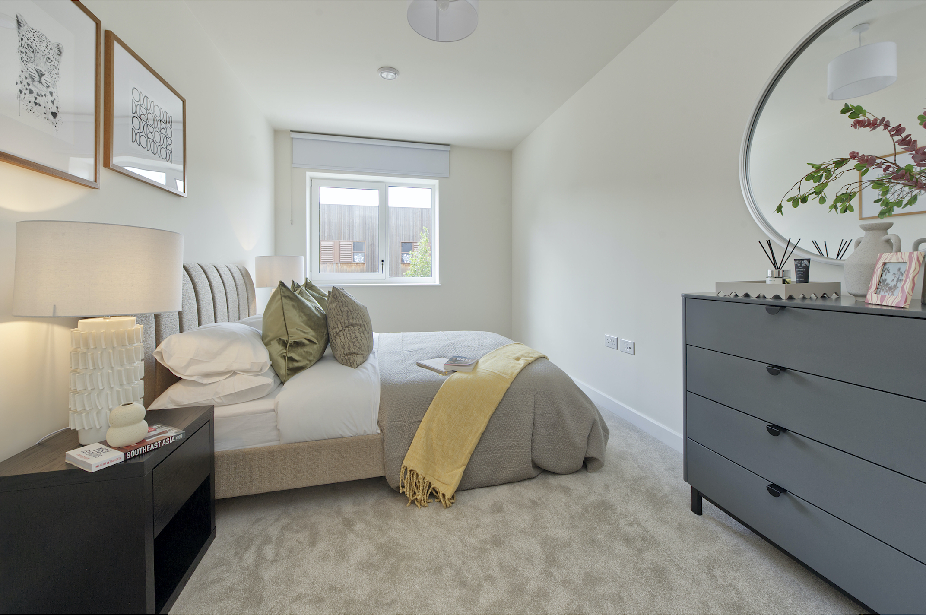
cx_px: 463
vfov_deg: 81.1
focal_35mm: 14
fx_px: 360
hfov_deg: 104.3
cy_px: 308
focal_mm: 14
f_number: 8
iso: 200
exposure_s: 1/13
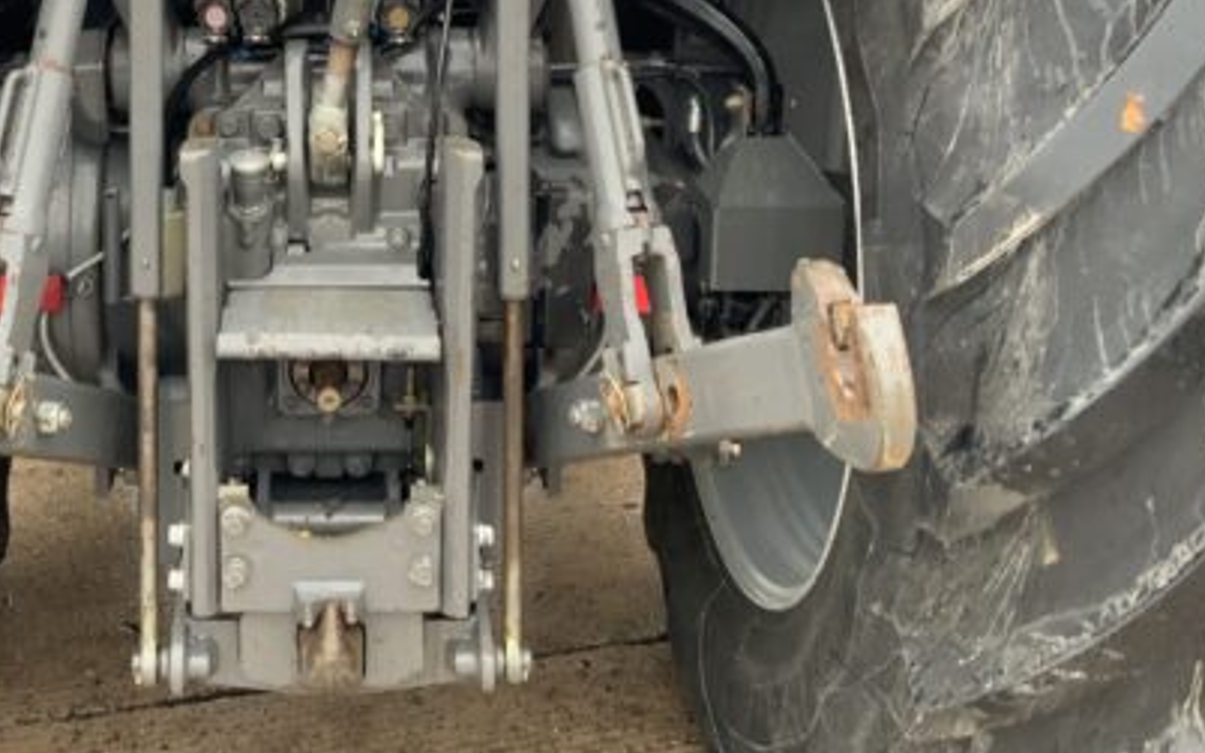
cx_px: 312
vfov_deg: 25.3
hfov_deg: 40.0
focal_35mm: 49
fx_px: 1609
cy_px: 36
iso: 125
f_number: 1.8
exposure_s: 1/60
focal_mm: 3
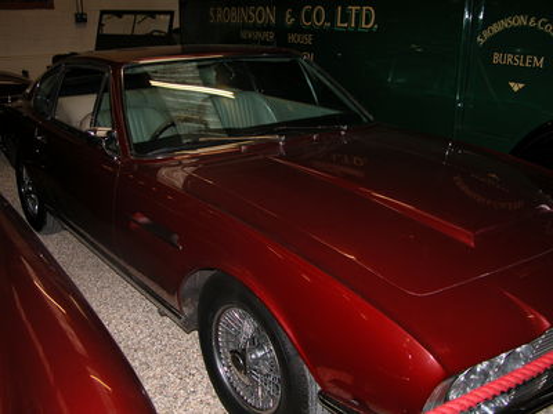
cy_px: 207
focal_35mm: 35
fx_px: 559
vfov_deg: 40.7
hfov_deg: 52.6
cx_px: 276
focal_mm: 8.9
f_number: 2.8
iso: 100
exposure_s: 1/60
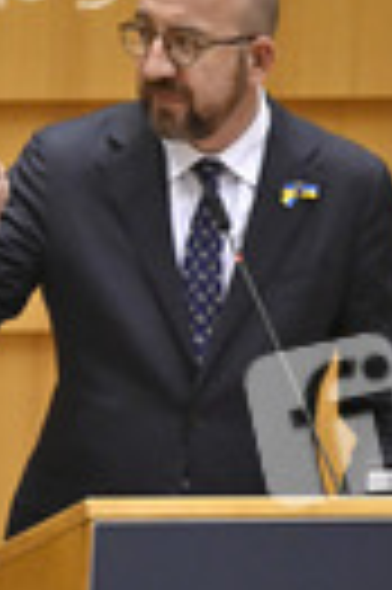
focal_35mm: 1532
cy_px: 176
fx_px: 25087
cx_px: 68
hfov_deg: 0.9
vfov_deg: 1.3
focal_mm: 500
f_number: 6.3
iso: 3200
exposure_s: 1/400
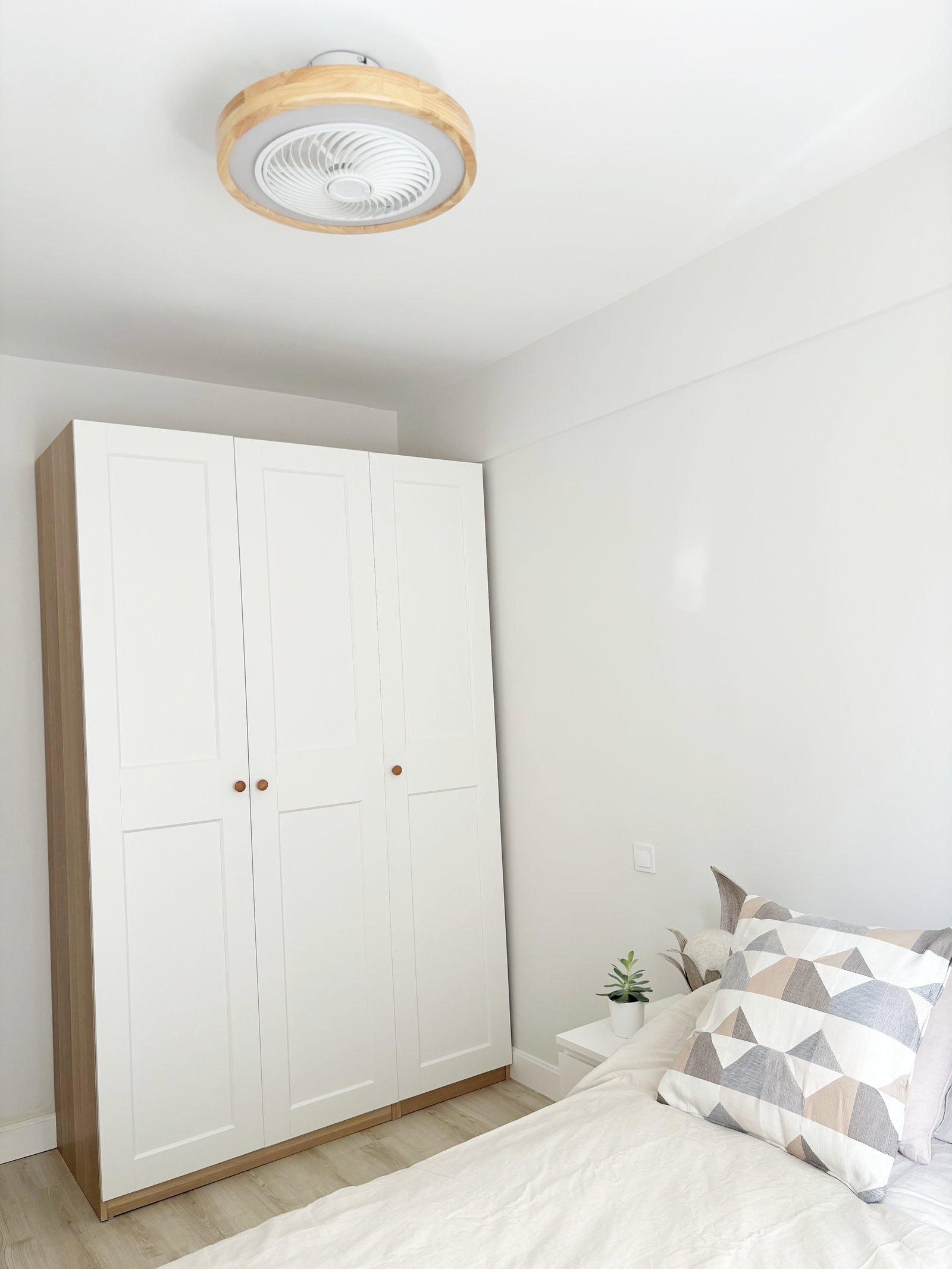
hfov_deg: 53.1
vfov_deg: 67.3
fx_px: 953
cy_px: 634
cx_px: 476
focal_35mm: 26
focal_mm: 5.96
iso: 64
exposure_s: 1/121
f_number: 1.6
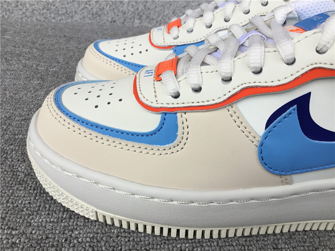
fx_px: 300
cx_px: 168
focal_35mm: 31
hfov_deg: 58.4
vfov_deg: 45.4
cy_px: 126
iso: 25
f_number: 2.4
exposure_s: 1/116
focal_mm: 3.3
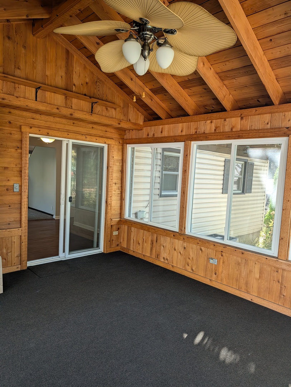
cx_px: 146
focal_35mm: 24
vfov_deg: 71.5
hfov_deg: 56.9
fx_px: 268
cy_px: 194
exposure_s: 1/294
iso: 147
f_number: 1.68
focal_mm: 6.9
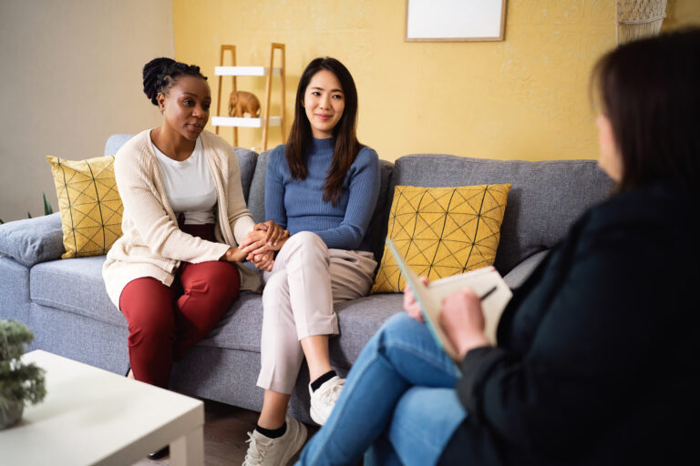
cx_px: 350
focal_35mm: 35
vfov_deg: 37.9
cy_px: 233
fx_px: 681
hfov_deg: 54.4
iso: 1600
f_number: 1.4
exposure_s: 1/800
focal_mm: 35
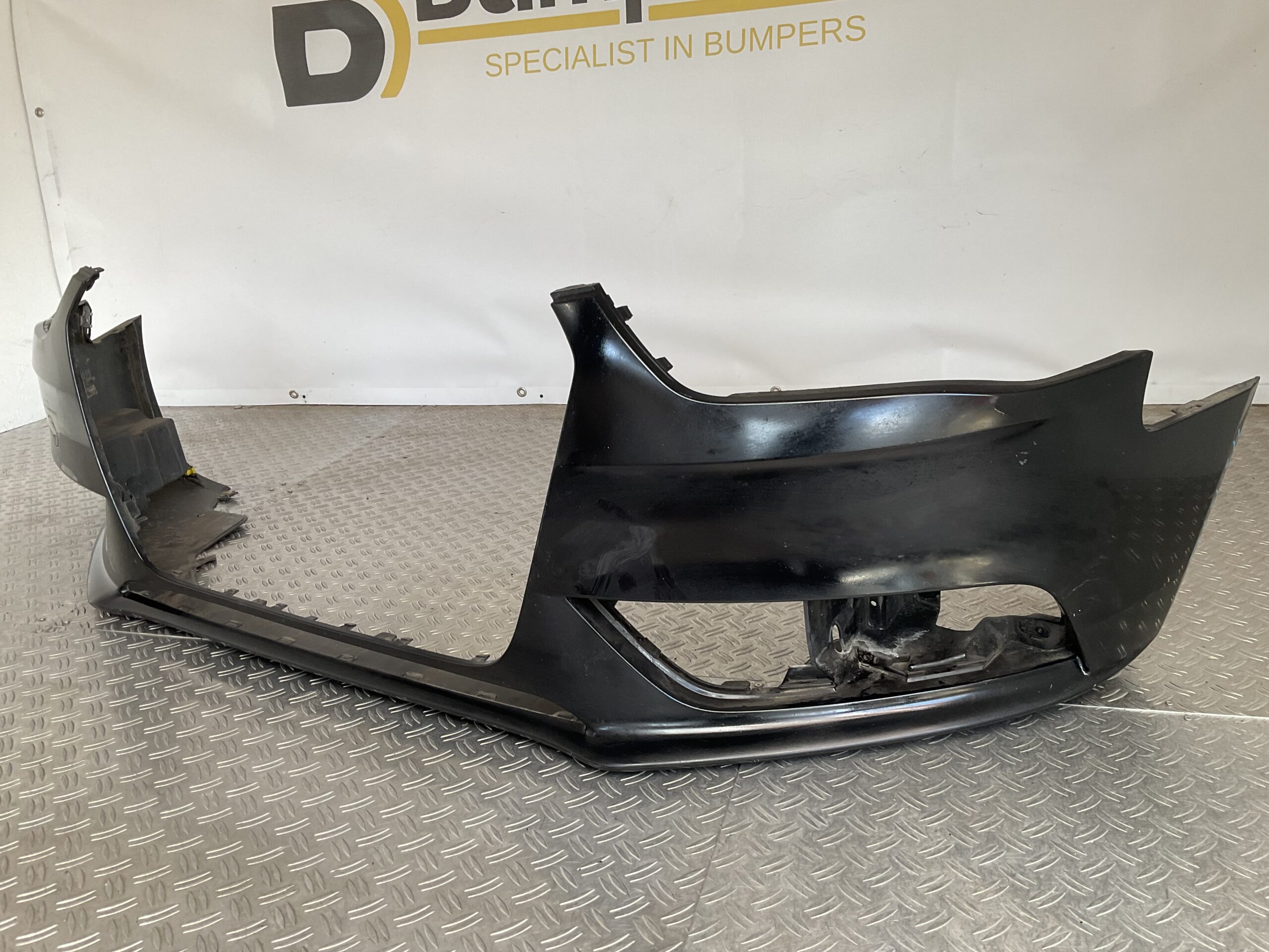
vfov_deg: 48.2
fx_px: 1063
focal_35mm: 29
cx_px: 634
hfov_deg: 61.7
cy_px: 476
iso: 40
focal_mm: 3
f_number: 1.8
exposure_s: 1/100
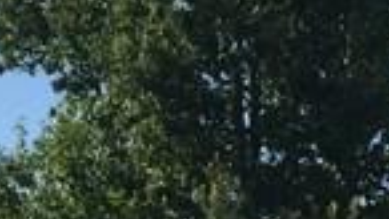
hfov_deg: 9.7
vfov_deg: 5.3
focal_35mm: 222
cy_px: 548
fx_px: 2289
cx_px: 365
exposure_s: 1/2198
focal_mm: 4.15
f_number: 2.2
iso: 32
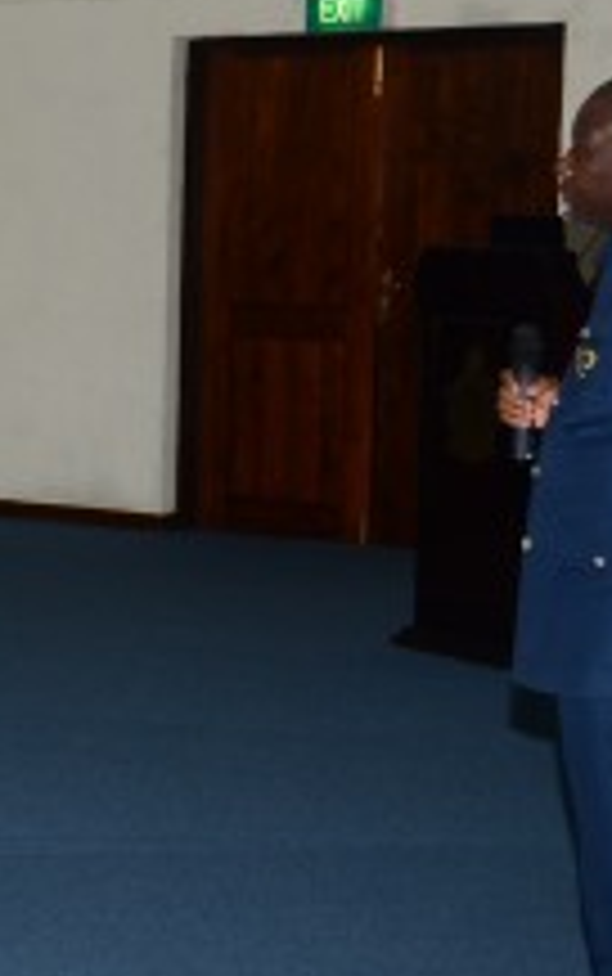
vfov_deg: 17.0
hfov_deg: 10.3
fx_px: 3260
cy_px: 681
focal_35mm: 122
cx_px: -320
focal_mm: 29
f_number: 5
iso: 400
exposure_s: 1/100
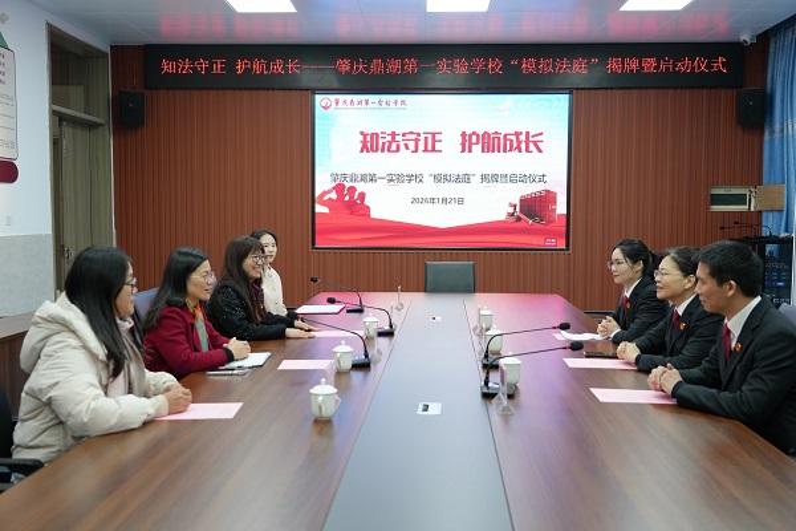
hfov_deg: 54.4
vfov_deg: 37.9
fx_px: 774
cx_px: 398
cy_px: 266
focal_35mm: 35
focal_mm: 35
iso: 1000
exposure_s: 1/200
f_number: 4
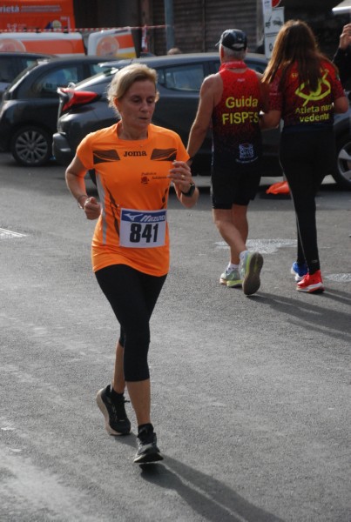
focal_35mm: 112
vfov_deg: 18.1
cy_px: 261
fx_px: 1637
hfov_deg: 12.2
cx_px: 176
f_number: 5.6
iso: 1000
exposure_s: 1/1250
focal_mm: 75
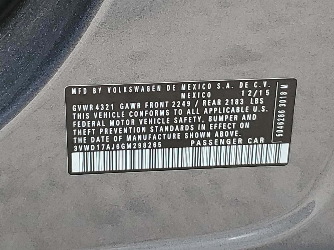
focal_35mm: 26
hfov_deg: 67.3
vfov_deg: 53.1
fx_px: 251
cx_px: 167
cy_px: 125
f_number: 1.5
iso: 50
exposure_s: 1/278
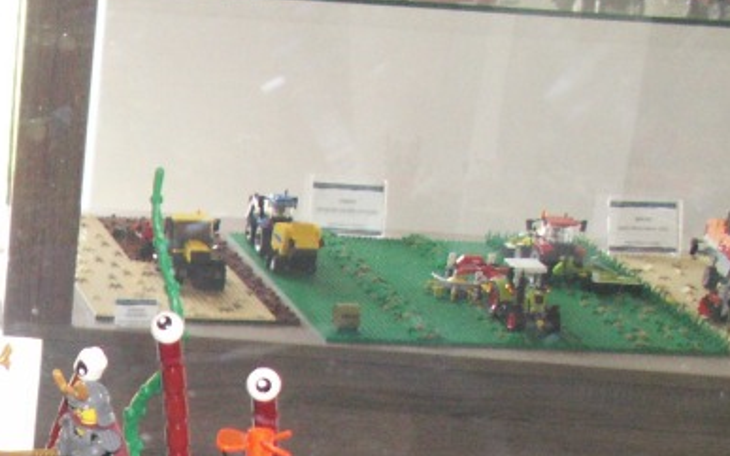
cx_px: -368
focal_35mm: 115
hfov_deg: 16.5
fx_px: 2288
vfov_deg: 10.9
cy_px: 705
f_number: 2.8
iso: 160
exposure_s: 1/125
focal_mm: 5.86
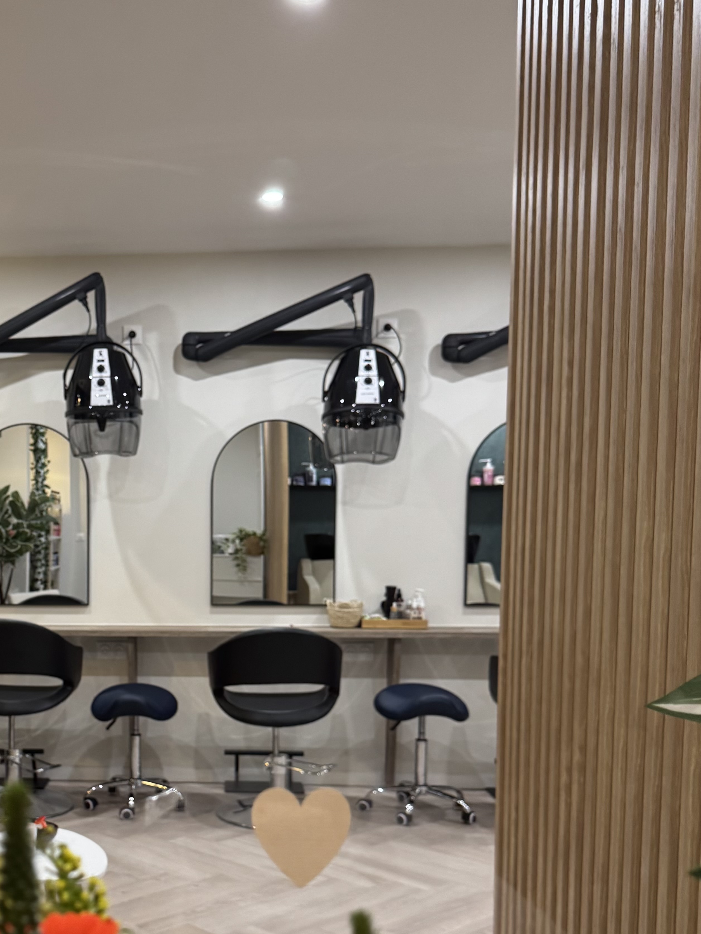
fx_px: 1107
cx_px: 124
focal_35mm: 41
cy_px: 618
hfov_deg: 33.9
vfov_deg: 45.1
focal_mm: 6.76
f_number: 1.78
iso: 250
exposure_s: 1/50
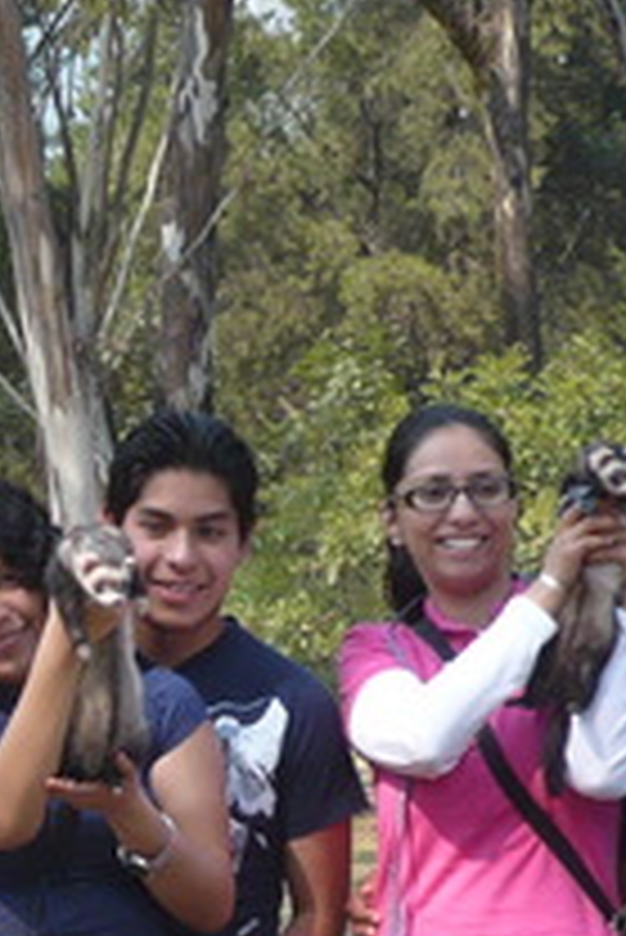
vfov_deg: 10.2
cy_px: 1058
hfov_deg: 6.8
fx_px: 5208
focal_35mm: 200
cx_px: -324
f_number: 3.4
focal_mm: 8.3
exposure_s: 1/320
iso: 100
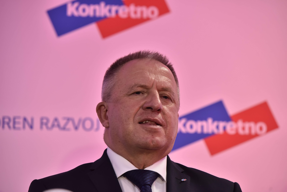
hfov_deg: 10.3
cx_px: 144
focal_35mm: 200
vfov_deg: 6.9
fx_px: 1595
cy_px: 96
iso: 1600
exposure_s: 1/200
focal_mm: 200
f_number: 4.5
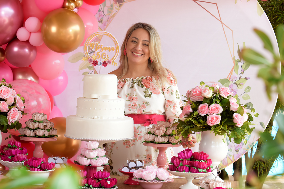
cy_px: 94
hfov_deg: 19.5
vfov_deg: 13.0
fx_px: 828
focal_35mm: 105
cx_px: 142
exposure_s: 1/250
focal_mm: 70
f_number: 8
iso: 500
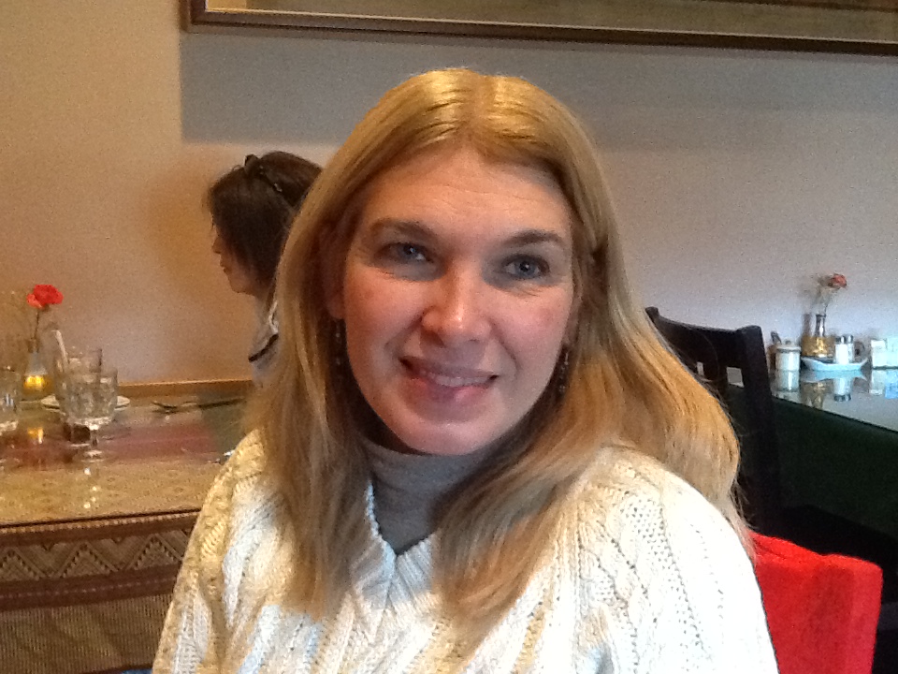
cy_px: 337
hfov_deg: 42.9
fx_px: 1141
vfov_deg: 32.9
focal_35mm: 44
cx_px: 449
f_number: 2.4
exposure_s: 1/15
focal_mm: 2.03
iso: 400
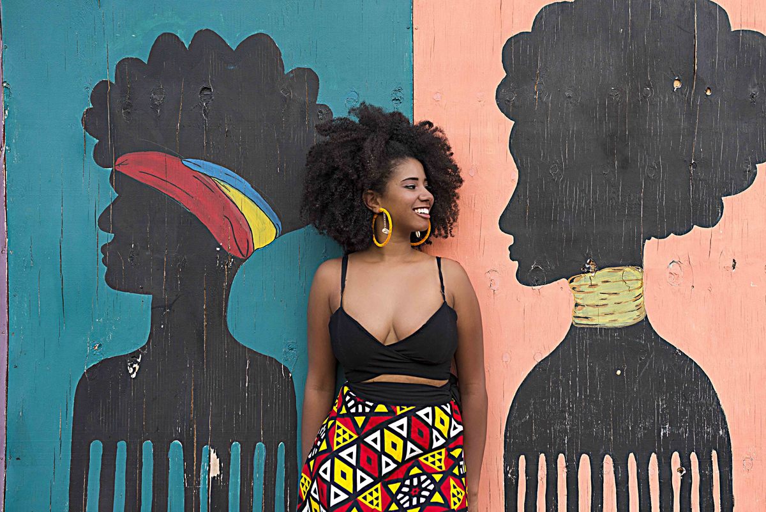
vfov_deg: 37.9
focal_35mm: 35
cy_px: 256
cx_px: 383
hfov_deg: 54.4
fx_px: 745
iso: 400
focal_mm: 35
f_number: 3.5
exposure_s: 1/640
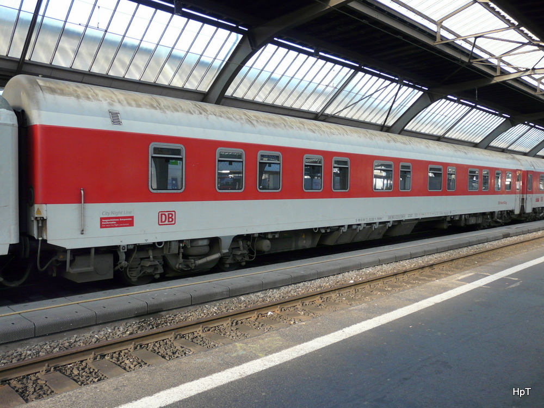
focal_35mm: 28
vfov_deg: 49.7
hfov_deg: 63.4
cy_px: 204
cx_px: 272
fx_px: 440
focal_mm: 4.6
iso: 100
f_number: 2.8
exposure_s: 1/80
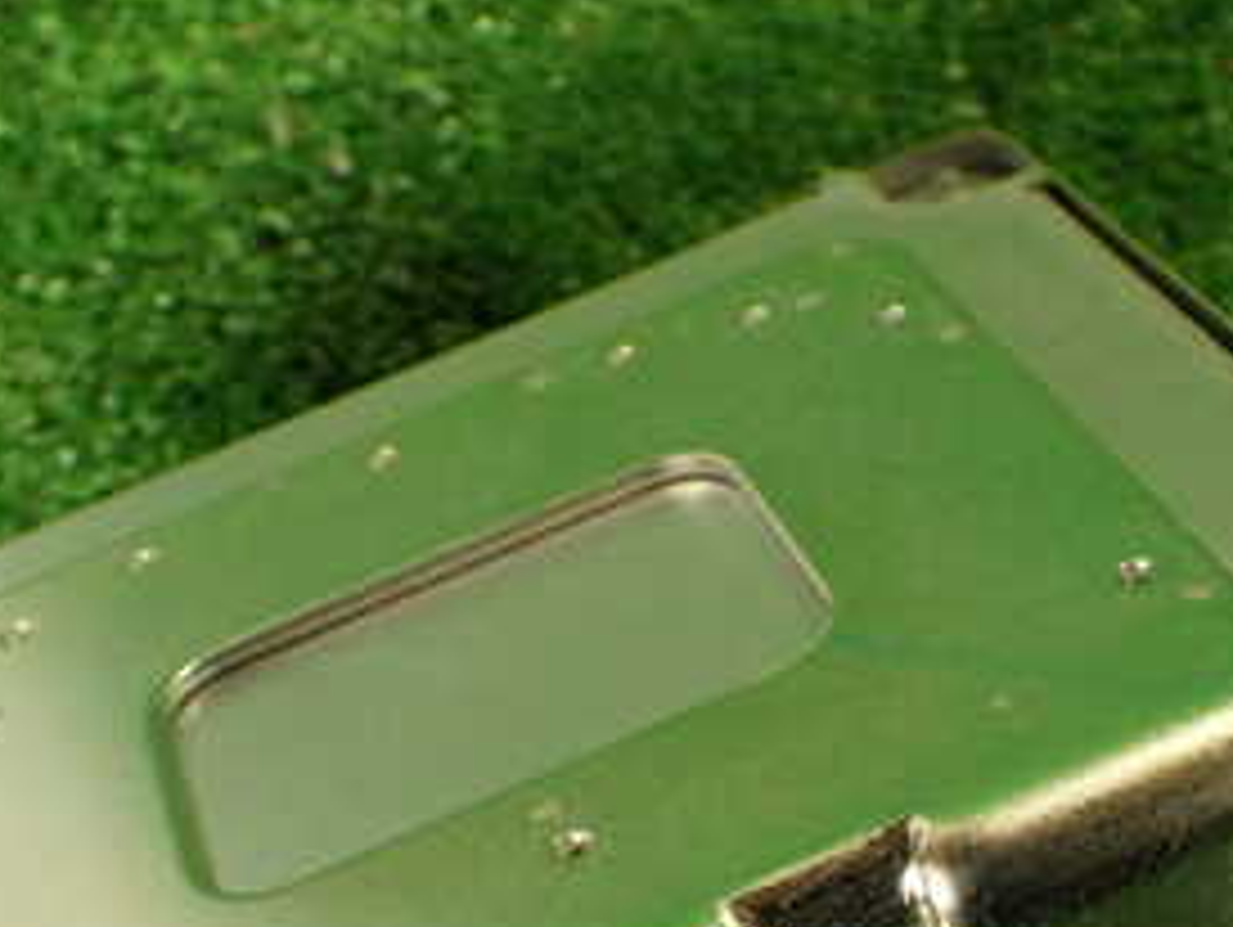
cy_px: 891
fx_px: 2496
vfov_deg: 20.5
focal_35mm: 70
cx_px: 670
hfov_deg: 27.7
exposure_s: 1/40
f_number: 2.4
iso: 200
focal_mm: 5.79
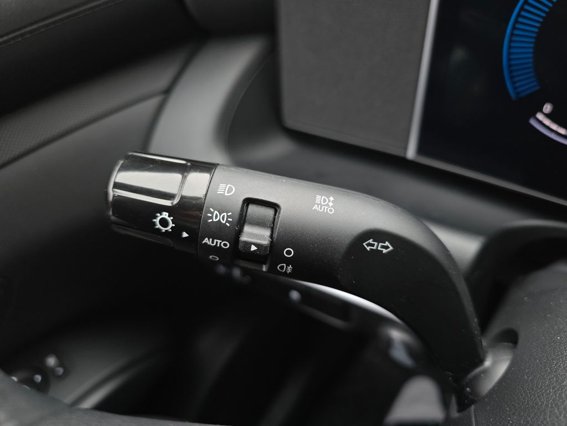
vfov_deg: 58.9
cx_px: 284
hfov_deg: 73.9
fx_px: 377
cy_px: 213
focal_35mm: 23
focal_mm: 6.3
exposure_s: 1/180
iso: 160
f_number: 1.7
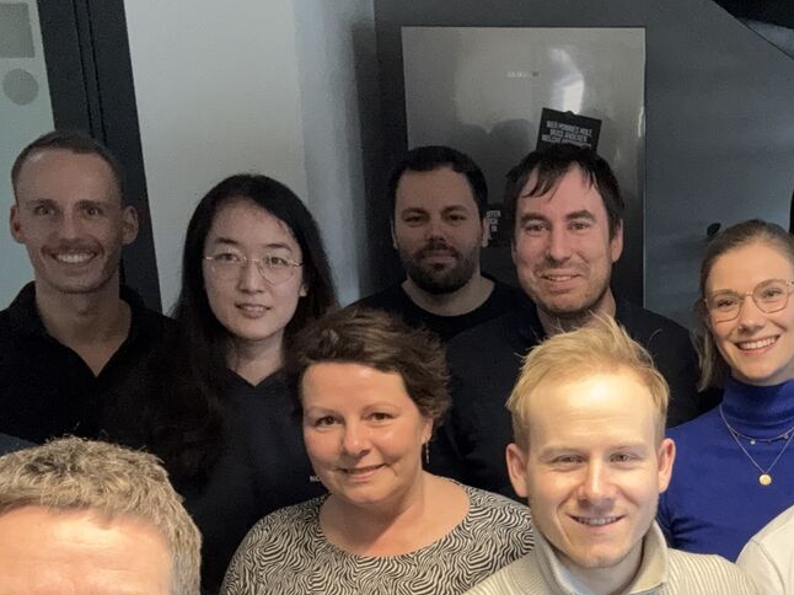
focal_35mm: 57
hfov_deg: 32.9
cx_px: 629
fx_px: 1307
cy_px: 534
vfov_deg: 24.9
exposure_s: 1/50
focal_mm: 2.69
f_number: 1.9
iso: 125
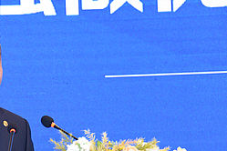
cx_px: 17
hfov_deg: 8.3
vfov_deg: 5.6
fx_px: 1557
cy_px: 145
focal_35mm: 247
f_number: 5.3
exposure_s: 1/125
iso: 1250
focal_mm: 112
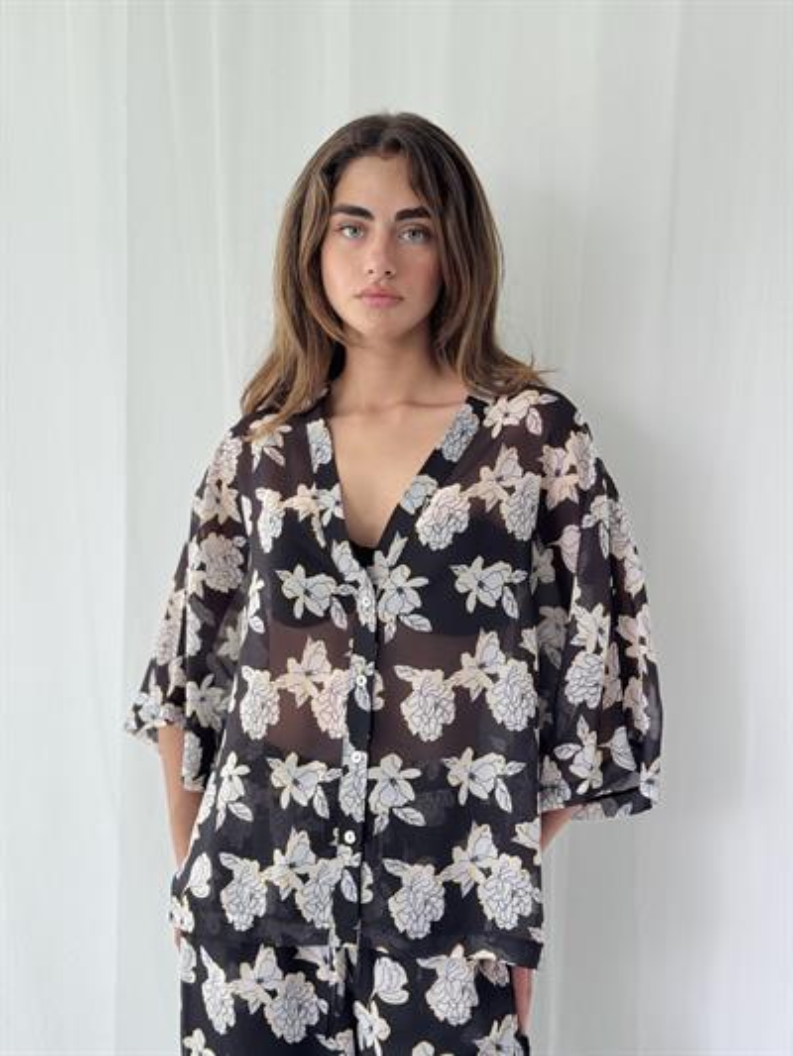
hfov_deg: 30.3
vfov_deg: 39.6
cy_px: 528
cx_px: 396
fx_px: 1466
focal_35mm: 48
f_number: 1.78
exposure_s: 1/118
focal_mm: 6.76
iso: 100
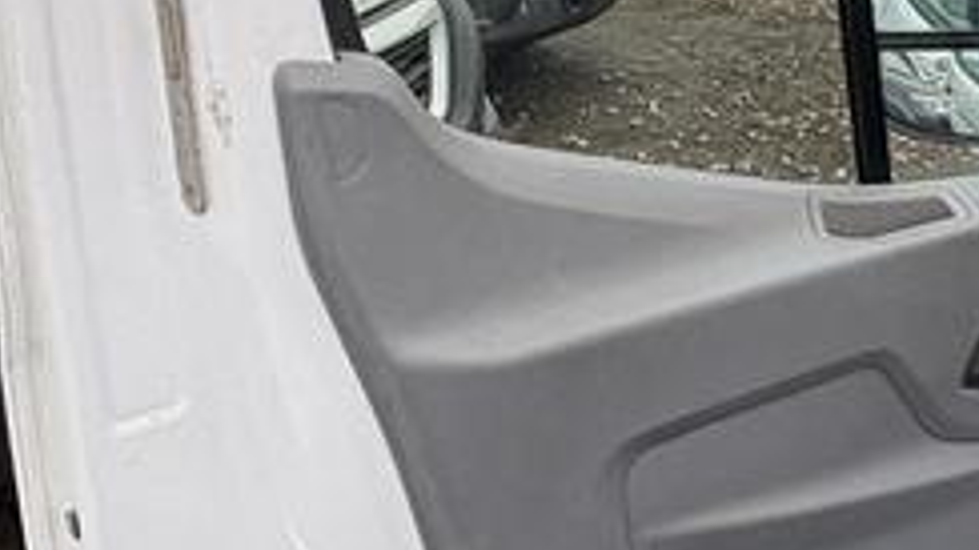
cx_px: 630
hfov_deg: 36.9
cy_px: 84
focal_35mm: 56
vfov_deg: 21.1
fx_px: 1453
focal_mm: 2.22
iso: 64
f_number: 2.2
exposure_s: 1/99
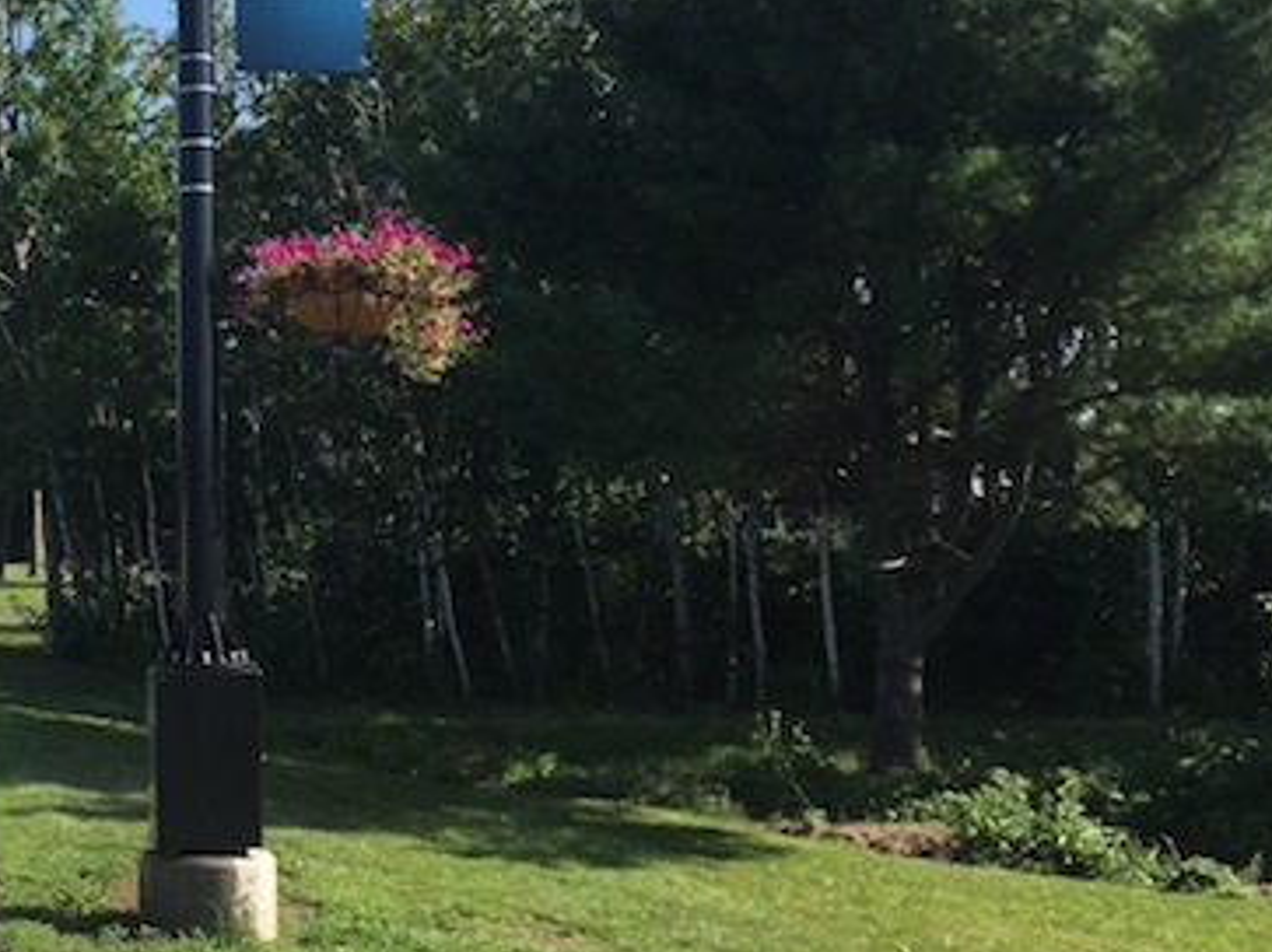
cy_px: 252
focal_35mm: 64
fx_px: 2351
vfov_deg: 22.7
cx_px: 25
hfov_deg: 28.5
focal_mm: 4.15
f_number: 2.2
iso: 32
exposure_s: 1/1319
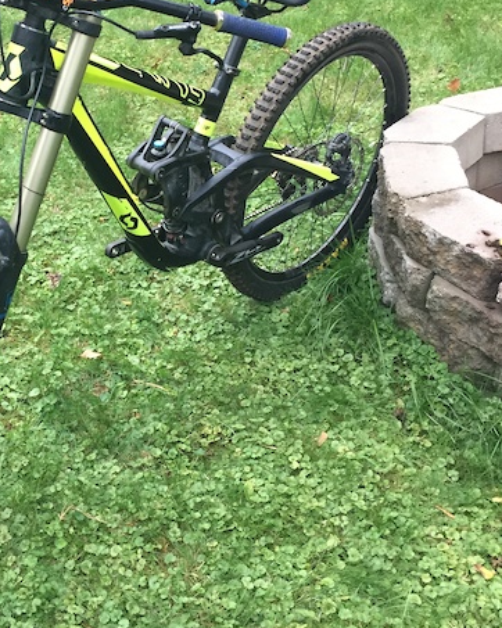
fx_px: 929
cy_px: 236
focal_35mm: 50
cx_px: 116
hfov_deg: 29.7
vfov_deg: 37.1
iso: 100
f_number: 2.2
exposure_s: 1/30
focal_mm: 4.15
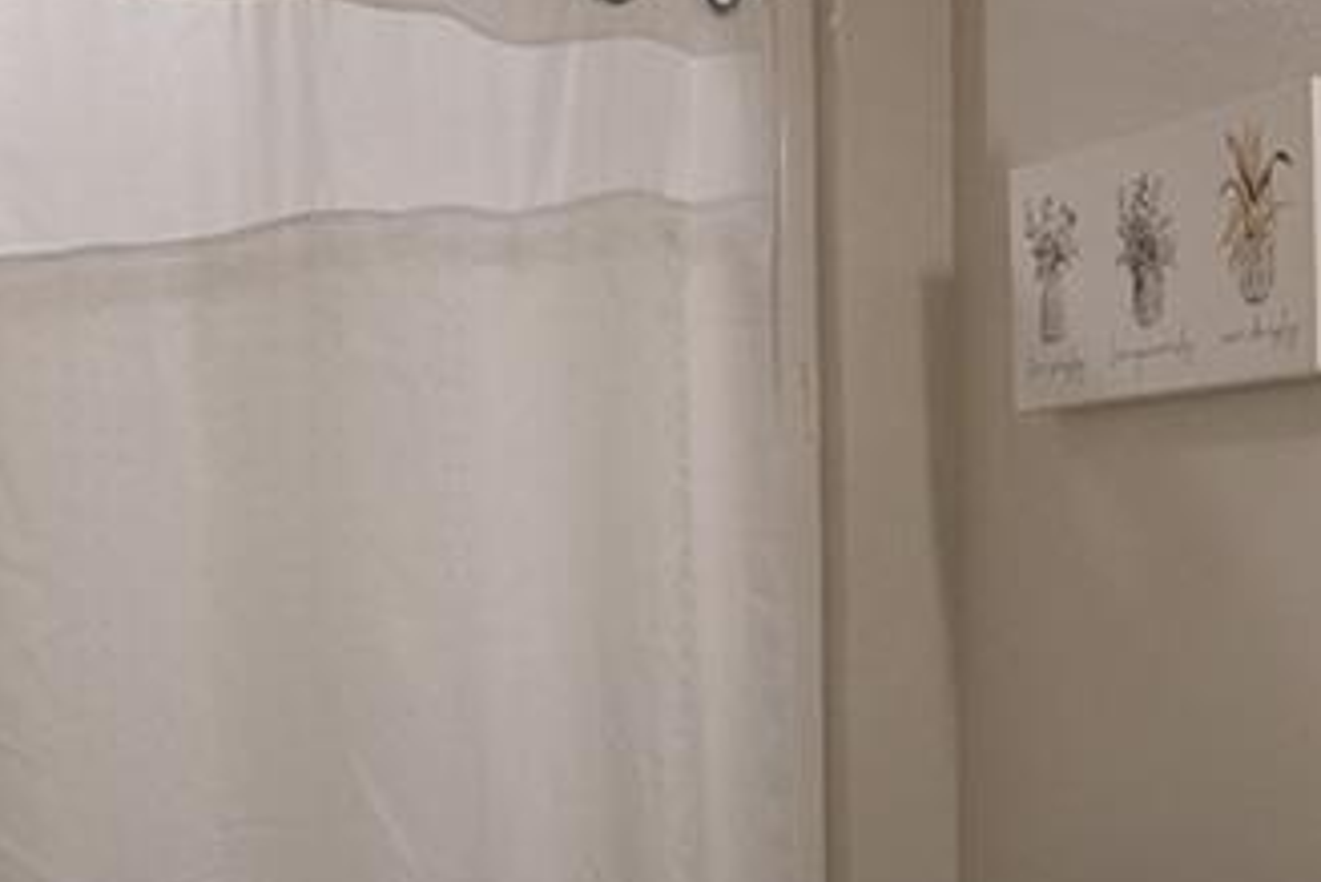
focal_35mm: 78
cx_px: 1148
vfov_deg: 16.7
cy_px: 1093
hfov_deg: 25.3
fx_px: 2863
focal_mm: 11
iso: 640
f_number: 4
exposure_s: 1/160
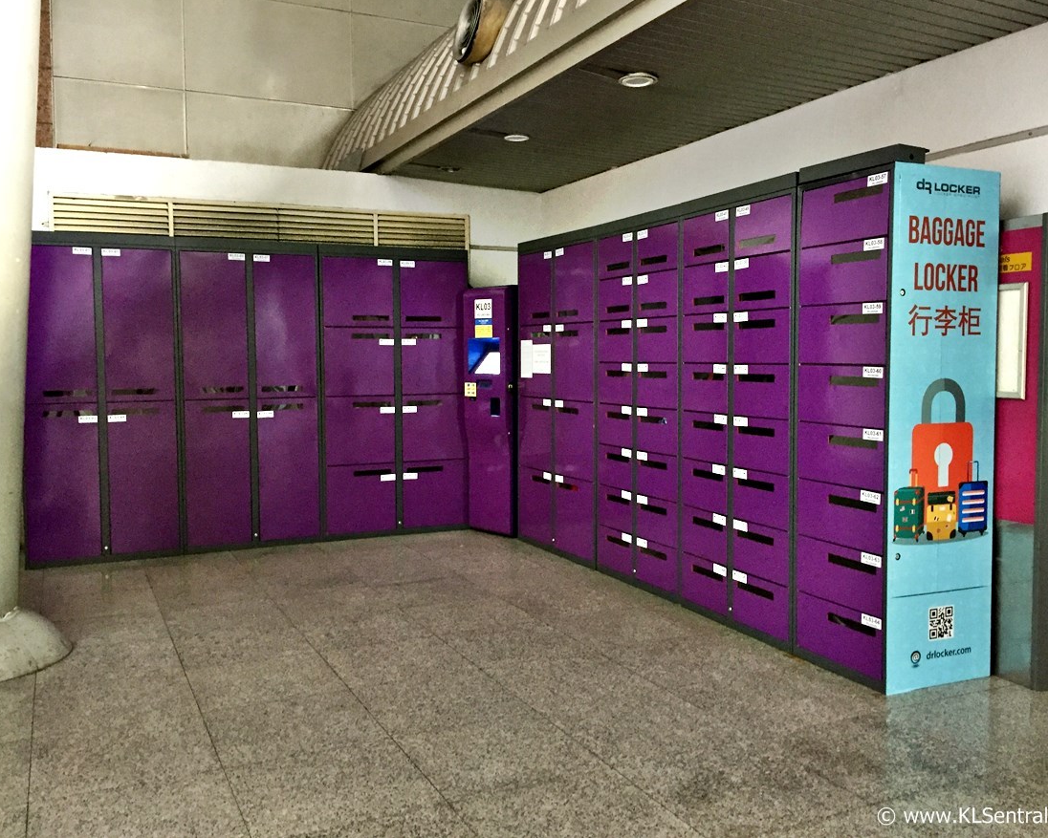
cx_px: 536
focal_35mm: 31
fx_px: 962
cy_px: 409
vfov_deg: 47.1
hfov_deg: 57.2
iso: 250
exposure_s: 1/17
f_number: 2.2
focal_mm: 4.15
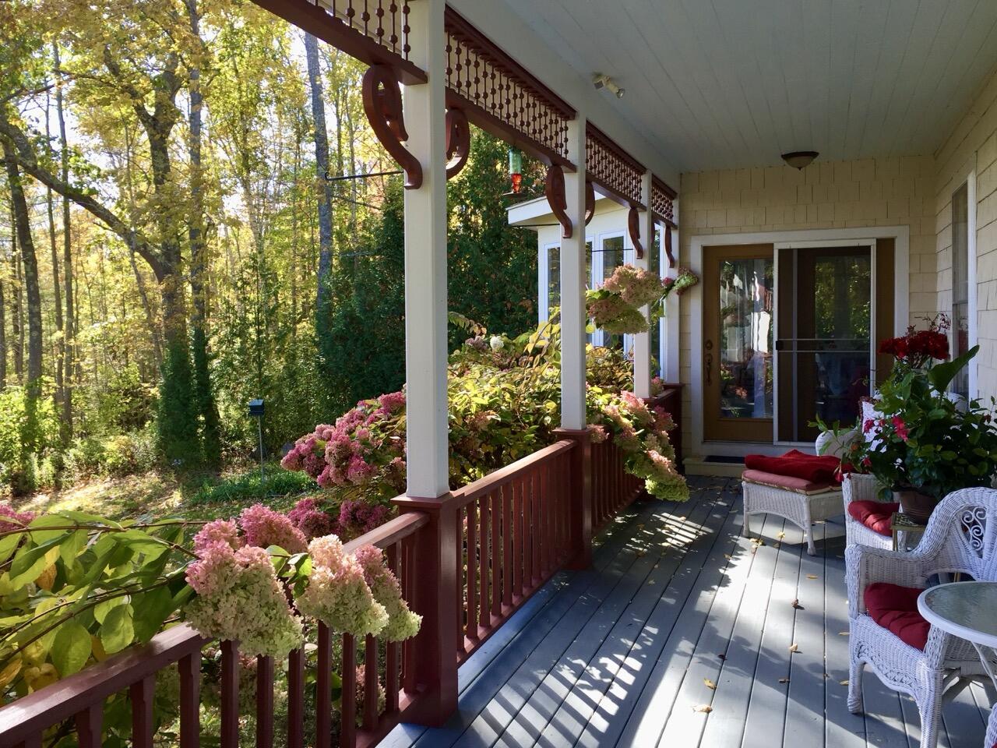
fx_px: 835
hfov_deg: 61.7
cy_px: 374
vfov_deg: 48.2
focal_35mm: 29
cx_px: 498
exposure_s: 1/181
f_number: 2.2
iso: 32
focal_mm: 4.15
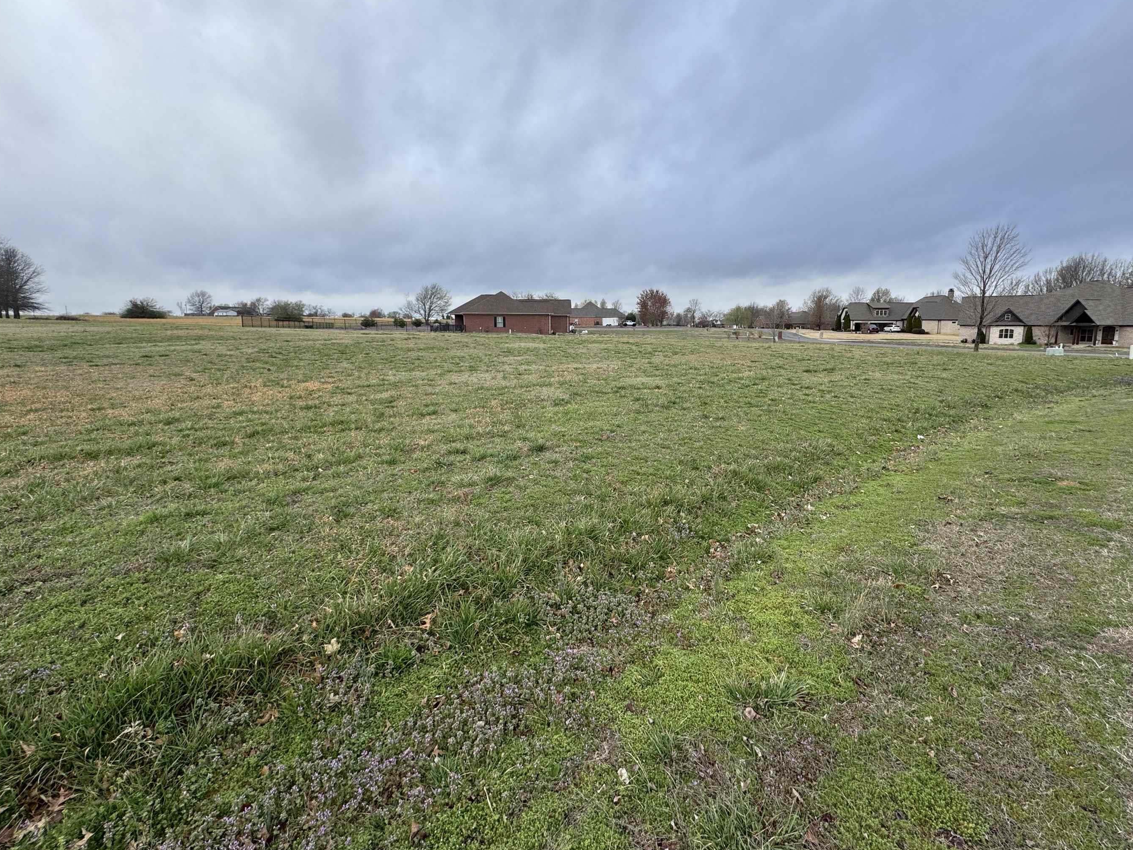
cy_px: 393
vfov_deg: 78.0
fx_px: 524
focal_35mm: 16
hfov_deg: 94.4
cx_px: 601
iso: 40
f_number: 2.2
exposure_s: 1/399
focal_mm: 2.22
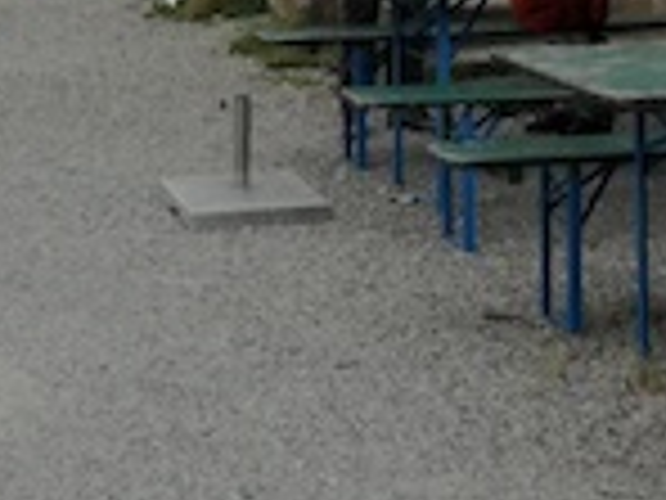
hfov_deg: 15.4
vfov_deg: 11.2
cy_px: -218
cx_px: 252
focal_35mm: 128
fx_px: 2463
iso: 50
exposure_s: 1/572
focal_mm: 3.79
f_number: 2
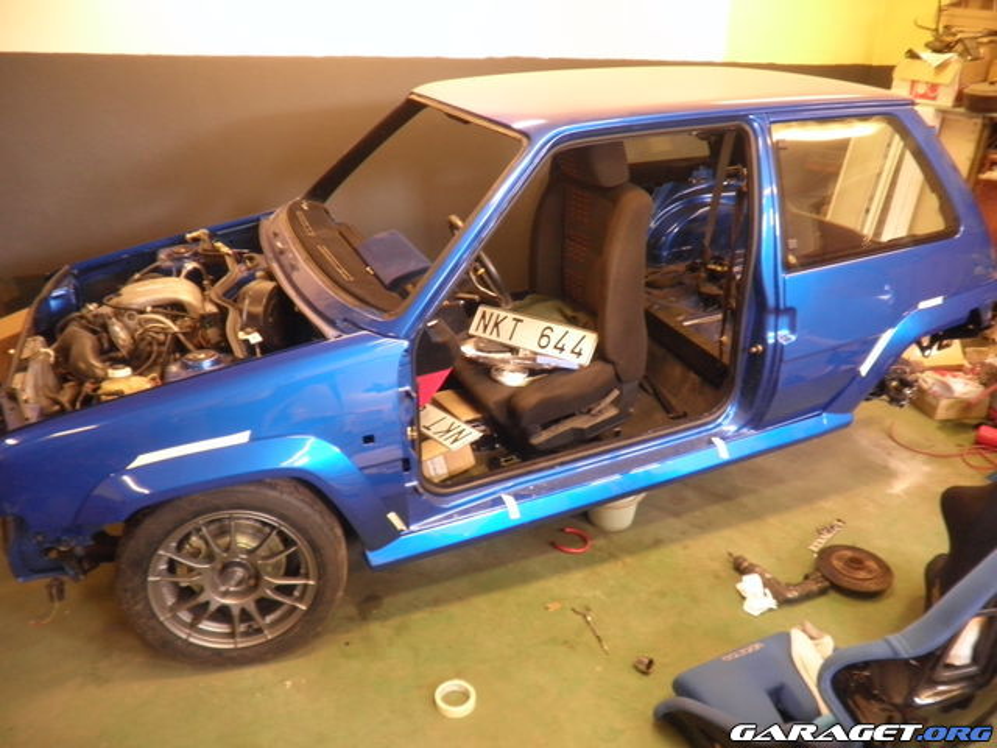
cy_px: 374
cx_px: 498
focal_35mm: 26
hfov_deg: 67.3
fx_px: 749
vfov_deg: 53.1
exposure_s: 1/8
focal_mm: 4.65
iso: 160
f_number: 2.6
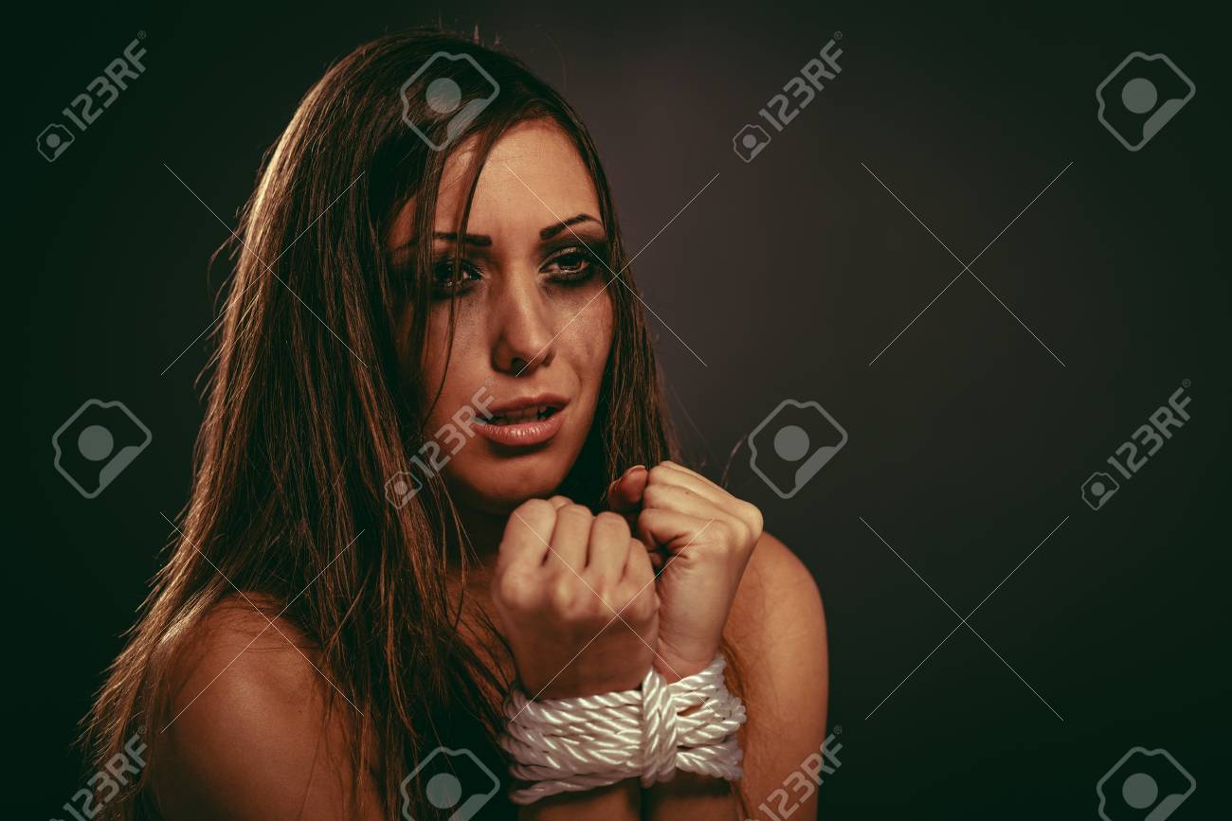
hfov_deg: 23.9
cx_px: 616
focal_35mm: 85
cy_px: 410
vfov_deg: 16.1
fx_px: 2909
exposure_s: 1/125
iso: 100
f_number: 4
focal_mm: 85
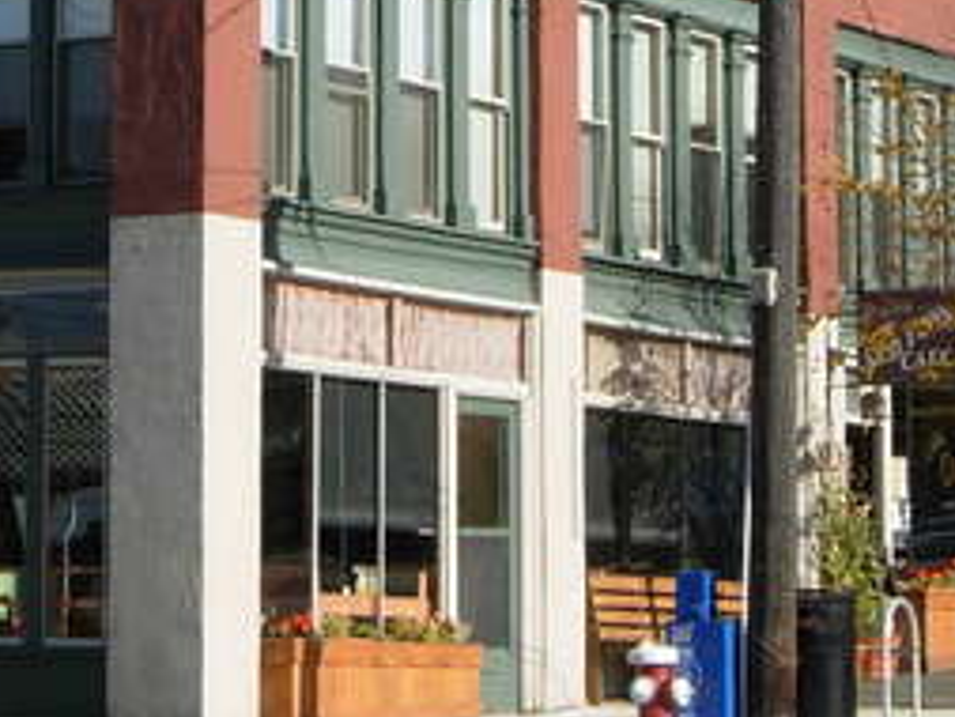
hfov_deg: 10.1
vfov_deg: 7.5
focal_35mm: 196
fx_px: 5410
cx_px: 419
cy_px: -162
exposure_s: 1/304
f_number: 5.5
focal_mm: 12.9
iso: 50
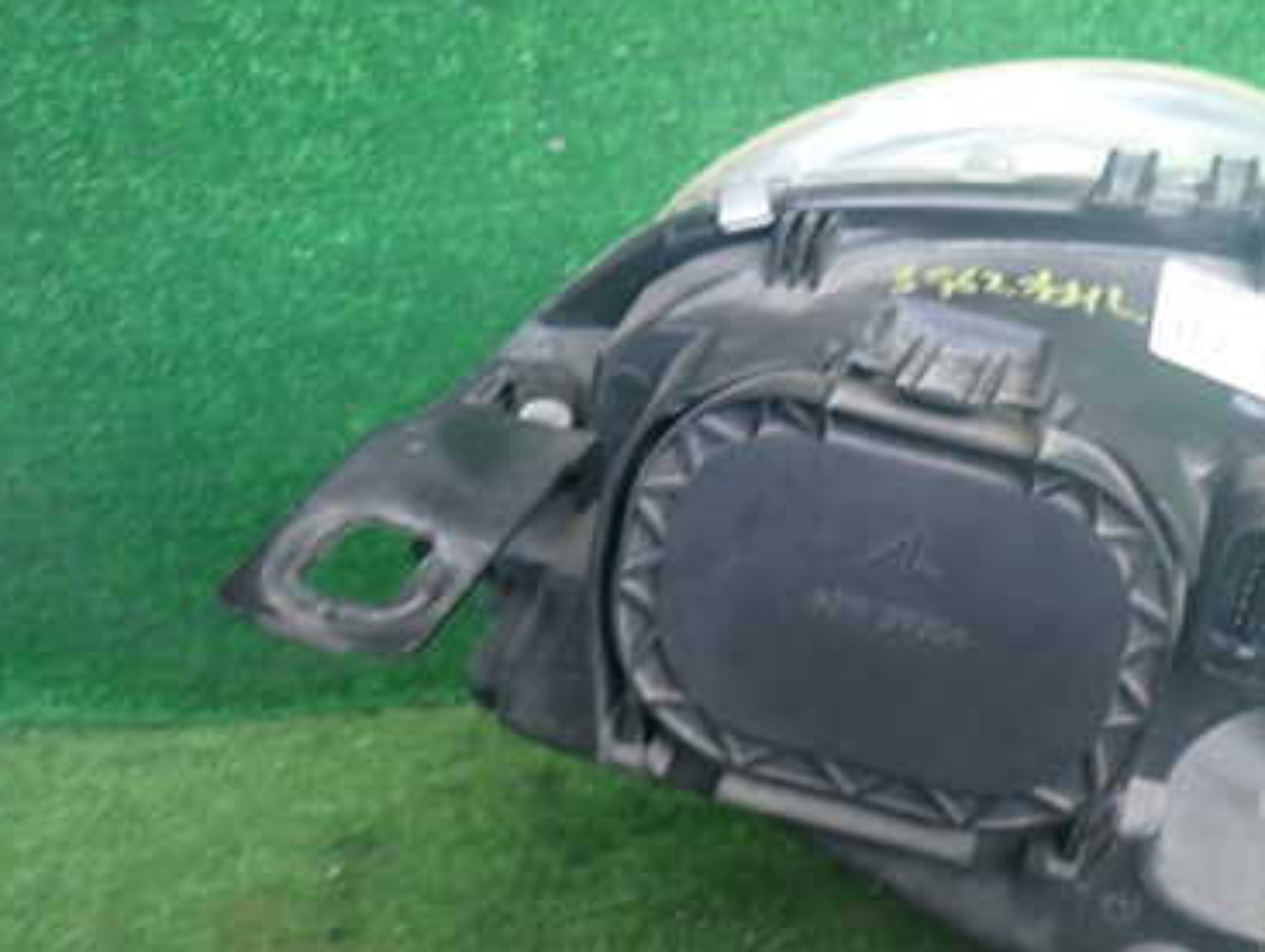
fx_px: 1792
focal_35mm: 49
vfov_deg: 29.7
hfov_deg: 37.6
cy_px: 435
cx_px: 993
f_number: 2.3
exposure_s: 1/50
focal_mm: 5.4
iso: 200
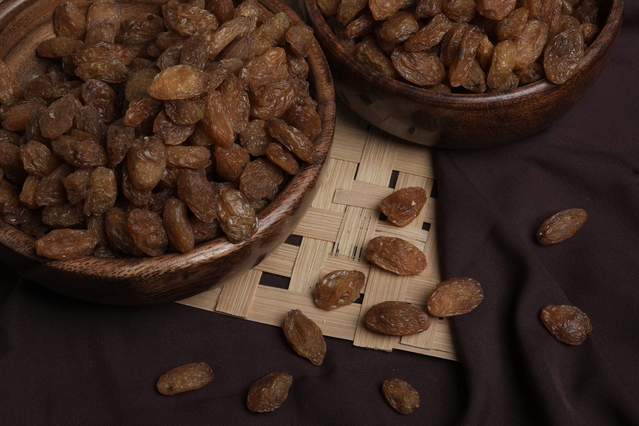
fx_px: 1331
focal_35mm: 75
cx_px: 320
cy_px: 213
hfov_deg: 27.0
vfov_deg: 18.2
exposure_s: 1/100
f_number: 11
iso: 320
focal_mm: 50
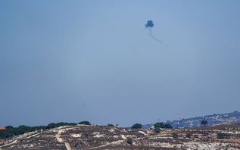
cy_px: 69
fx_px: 3361
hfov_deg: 4.1
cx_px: 133
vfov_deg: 2.6
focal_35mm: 514
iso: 80
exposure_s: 1/1000
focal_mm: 400
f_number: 8
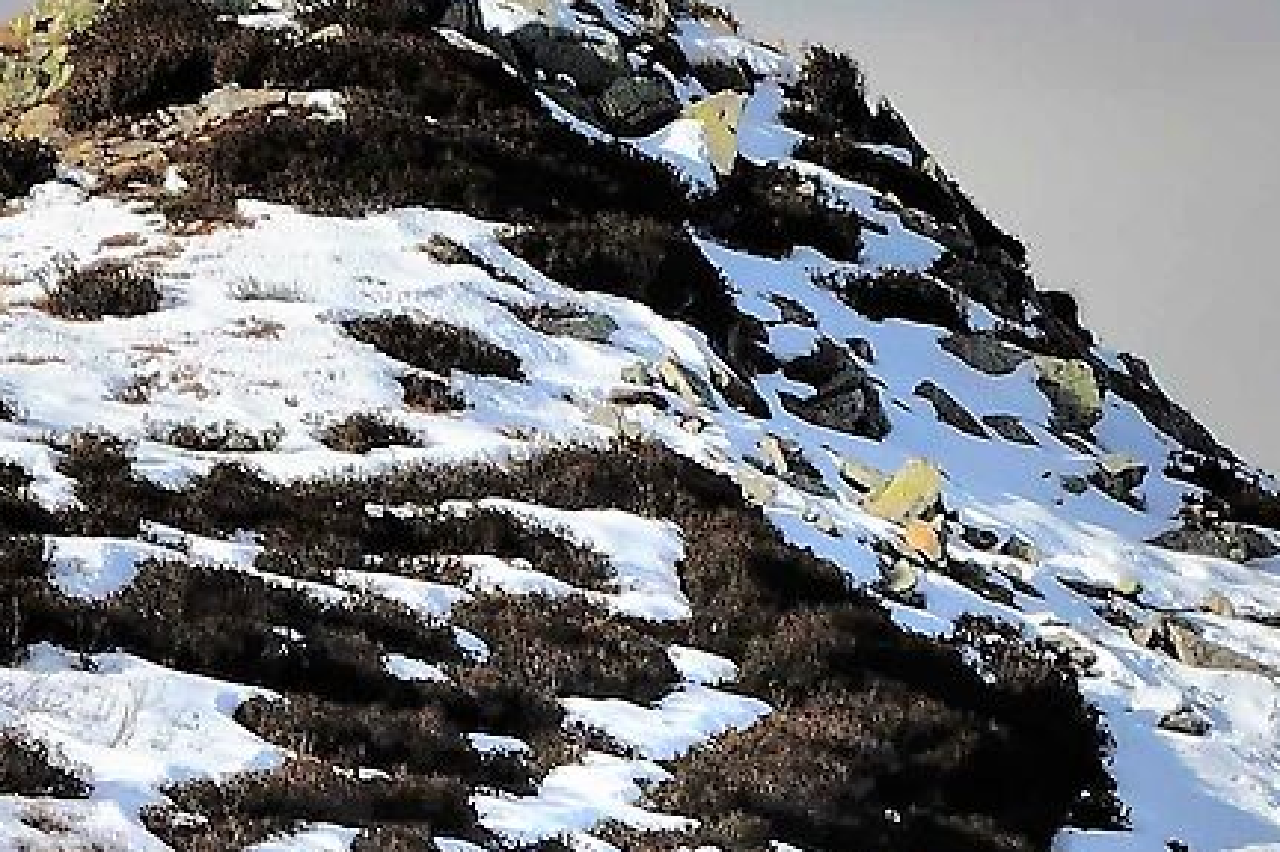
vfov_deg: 1.3
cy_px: 802
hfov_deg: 2.0
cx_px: 1117
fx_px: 36215
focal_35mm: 1019
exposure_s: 1/80
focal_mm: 122
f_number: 11
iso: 100
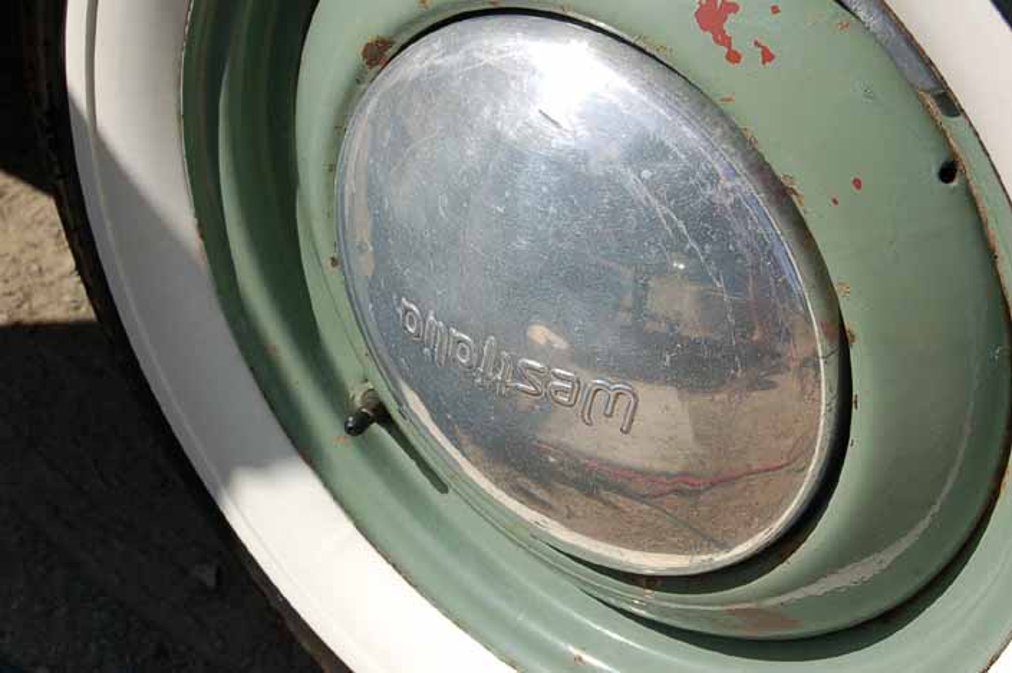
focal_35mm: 82
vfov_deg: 16.5
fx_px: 2317
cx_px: 506
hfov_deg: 24.6
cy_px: 336
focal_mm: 55
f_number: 10
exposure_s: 1/400
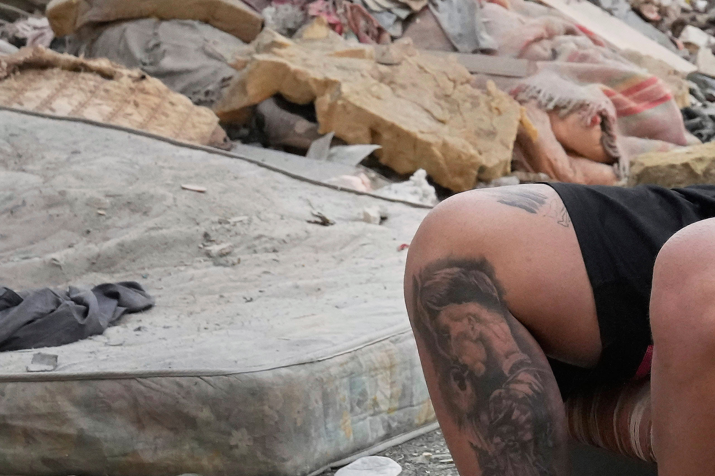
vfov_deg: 9.0
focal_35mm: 152
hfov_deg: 13.1
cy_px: 102
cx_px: 863
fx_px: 3018
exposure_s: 1/1250
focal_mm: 45
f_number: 7.1
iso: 6400
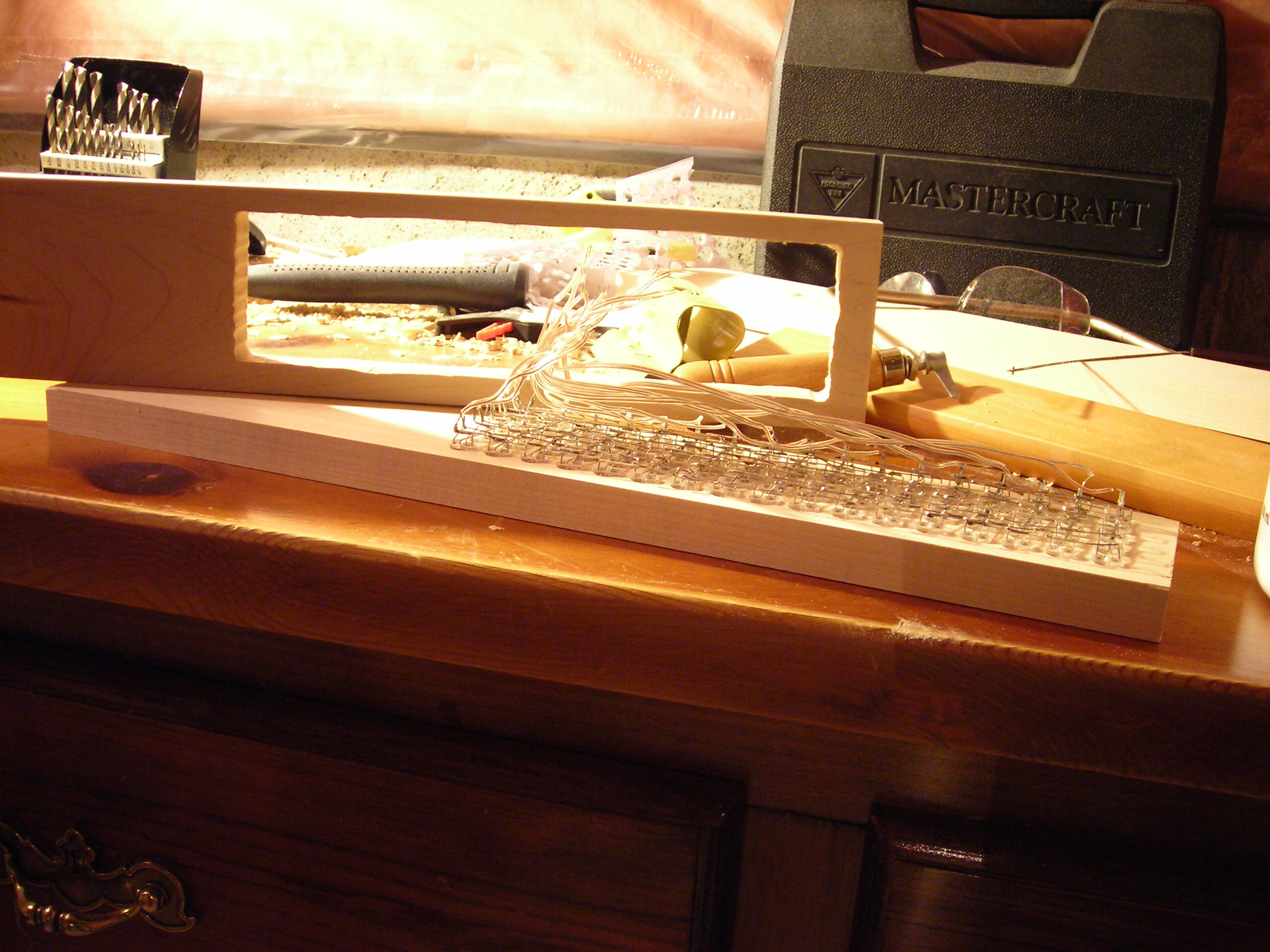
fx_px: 1394
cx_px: 635
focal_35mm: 38
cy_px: 476
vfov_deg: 37.7
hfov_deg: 49.0
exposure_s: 1
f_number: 3.2
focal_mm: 6.3
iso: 200
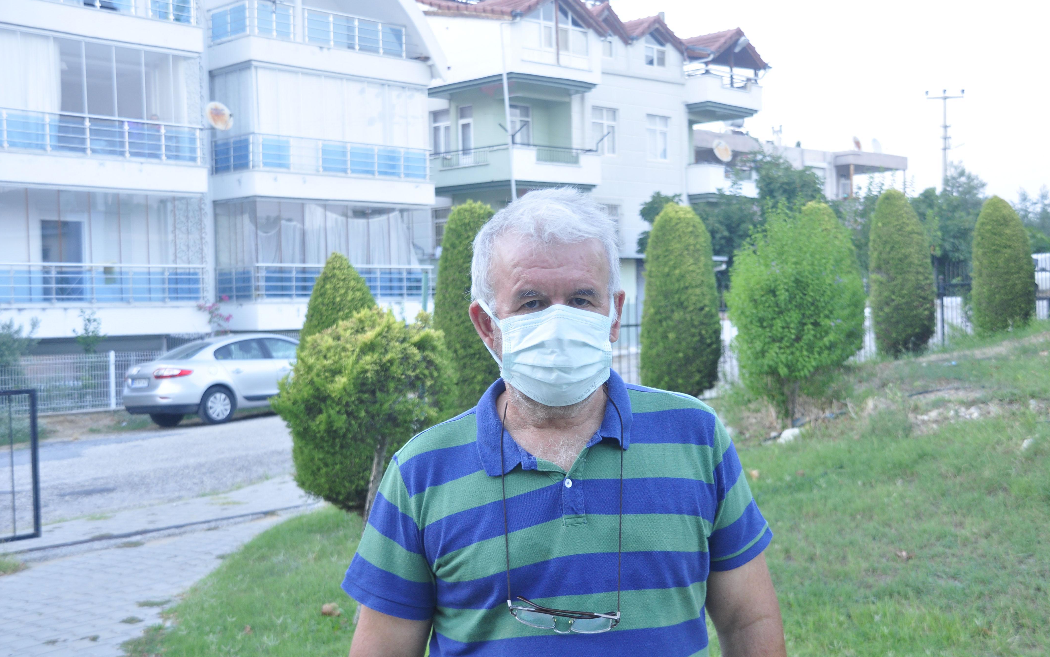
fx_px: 1360
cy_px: 326
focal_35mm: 48
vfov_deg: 27.1
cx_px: 525
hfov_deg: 42.2
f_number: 4.2
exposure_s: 1/13
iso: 400
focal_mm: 31
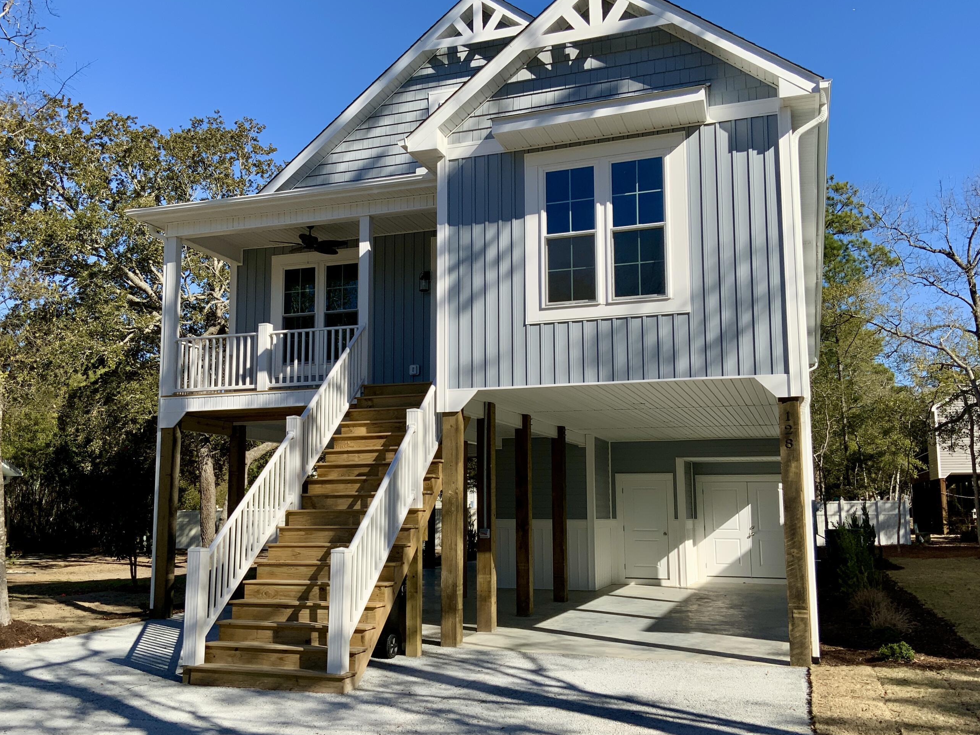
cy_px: 378
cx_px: 463
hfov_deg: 53.9
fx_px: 963
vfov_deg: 41.8
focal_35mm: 34
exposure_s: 1/1984
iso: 16
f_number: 1.8
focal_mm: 3
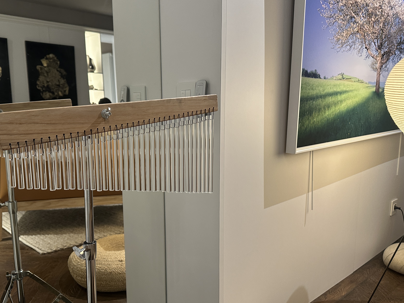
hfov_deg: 58.2
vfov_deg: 45.4
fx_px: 362
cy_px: 169
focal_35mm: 31
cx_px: 182
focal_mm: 6.86
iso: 320
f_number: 1.78
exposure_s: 1/58
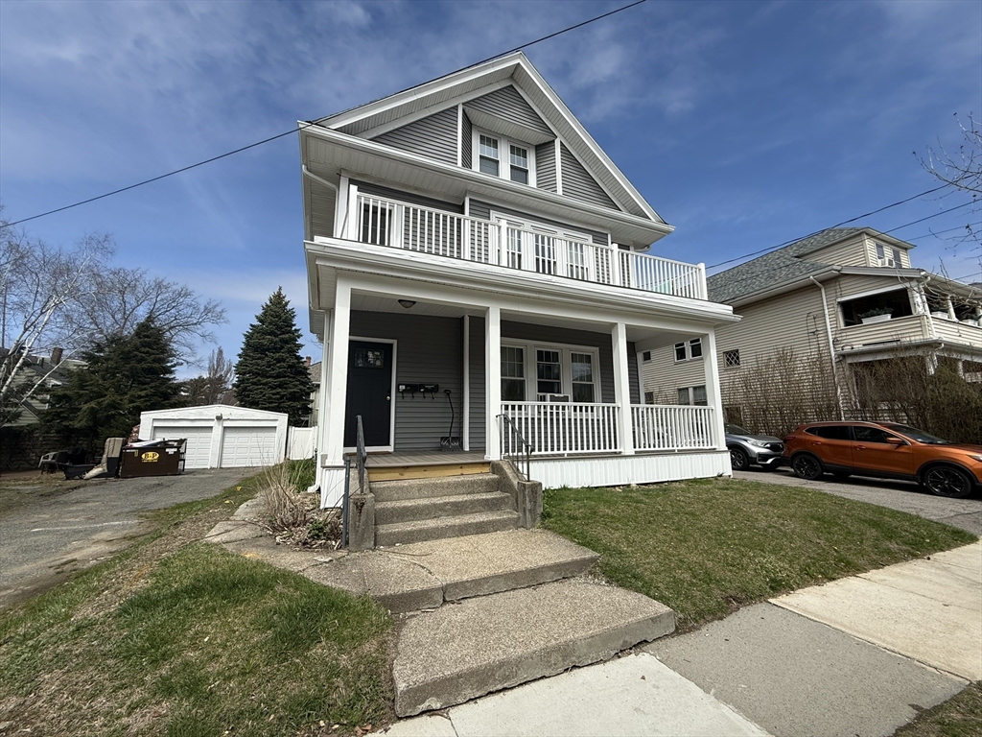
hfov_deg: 102.1
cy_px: 368
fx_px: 397
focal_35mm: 14
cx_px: 491
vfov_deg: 85.7
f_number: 2.2
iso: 50
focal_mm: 2.22
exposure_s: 1/2976
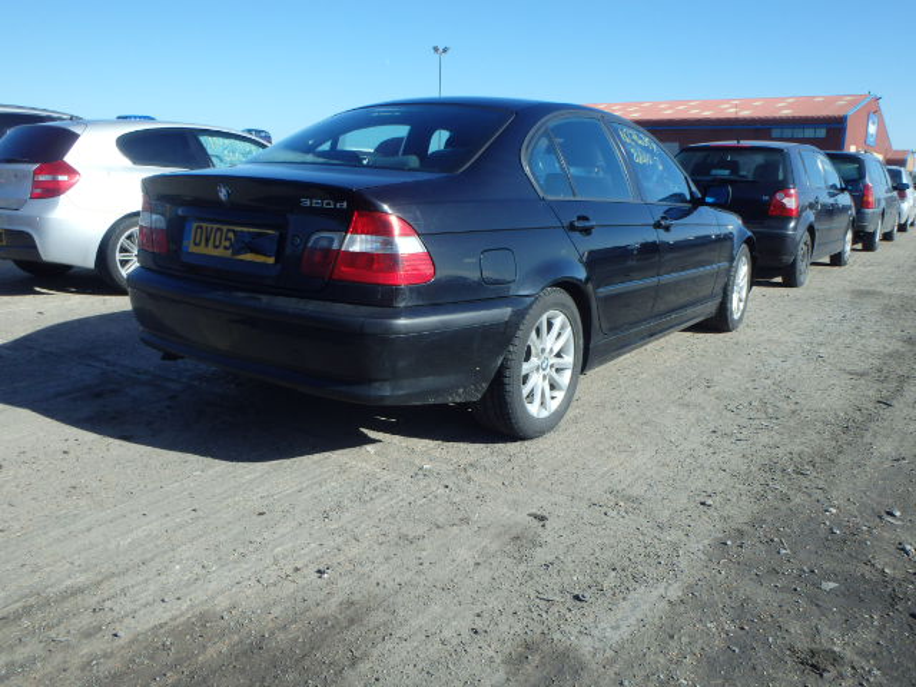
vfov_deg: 49.7
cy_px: 344
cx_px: 458
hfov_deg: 63.4
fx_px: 741
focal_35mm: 28
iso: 125
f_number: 3.9
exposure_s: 1/640
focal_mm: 5
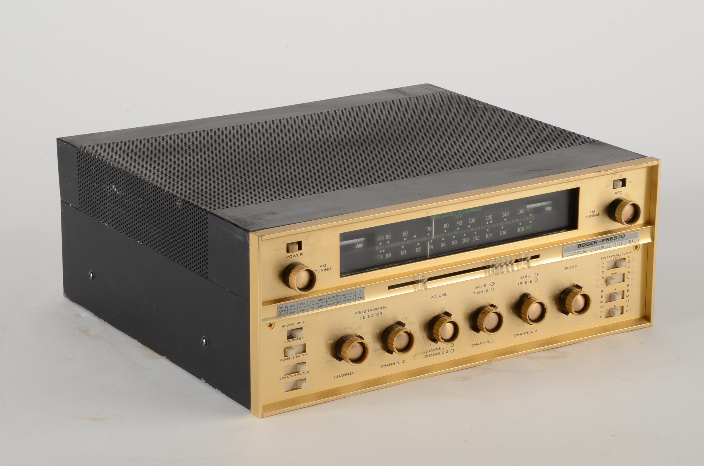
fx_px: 2195
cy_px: 233
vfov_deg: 12.1
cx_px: 352
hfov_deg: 18.2
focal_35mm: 112
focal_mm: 75
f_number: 16
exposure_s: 1/125
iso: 200
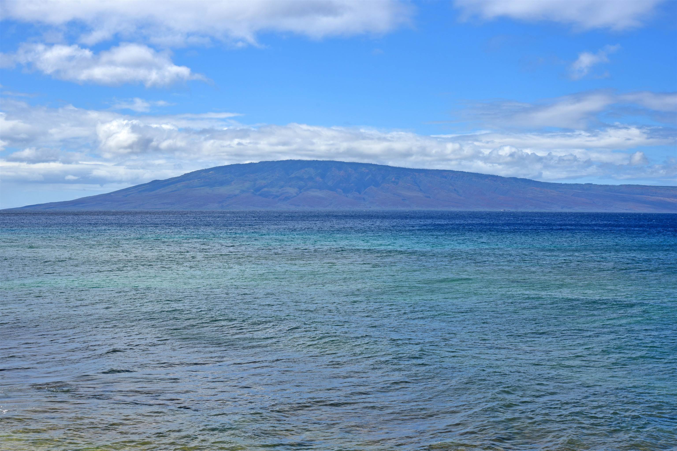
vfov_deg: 24.6
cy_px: 226
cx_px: 338
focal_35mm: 55
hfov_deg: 36.2
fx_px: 1035
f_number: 14
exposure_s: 1/200
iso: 100
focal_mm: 55
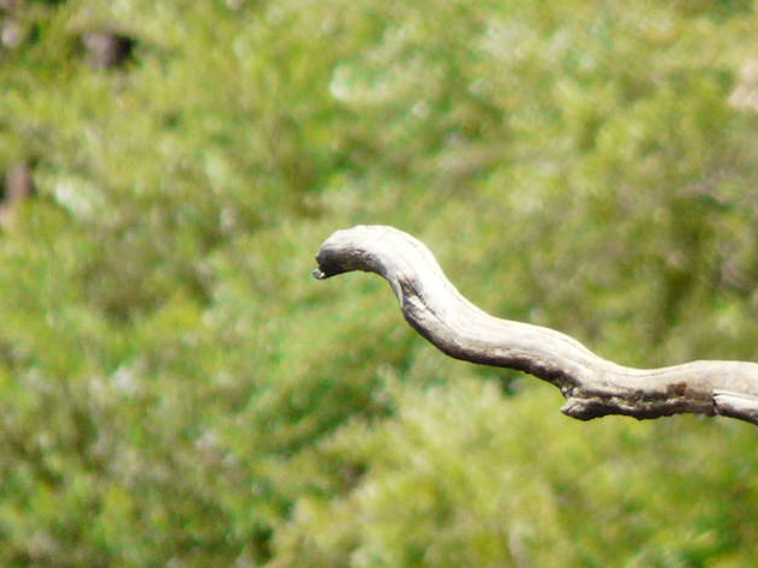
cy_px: 98
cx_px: 905
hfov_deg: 1.6
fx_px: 27980
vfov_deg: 1.2
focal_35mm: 1278
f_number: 4.2
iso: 100
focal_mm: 82.8
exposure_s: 1/250
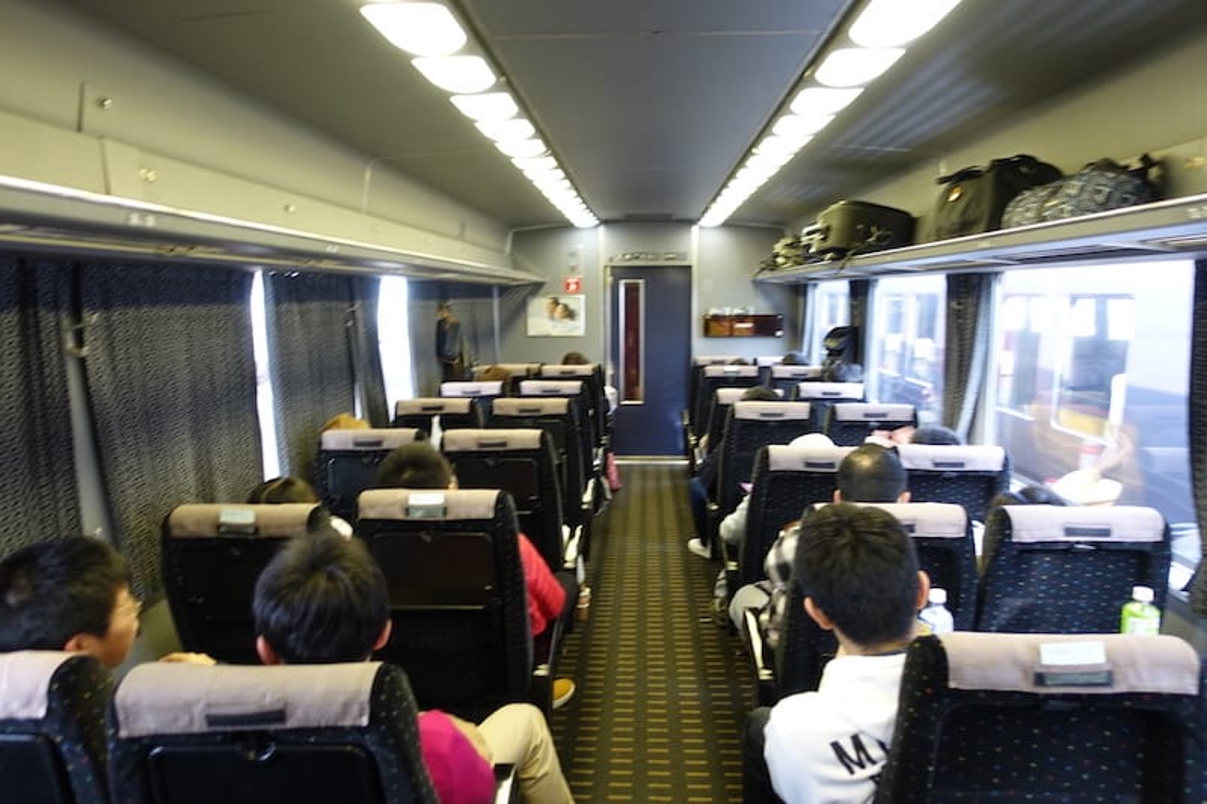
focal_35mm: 24
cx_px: 604
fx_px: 804
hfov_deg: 73.8
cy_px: 402
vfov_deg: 53.1
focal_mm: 8.8
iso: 400
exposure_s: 1/30
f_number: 1.8
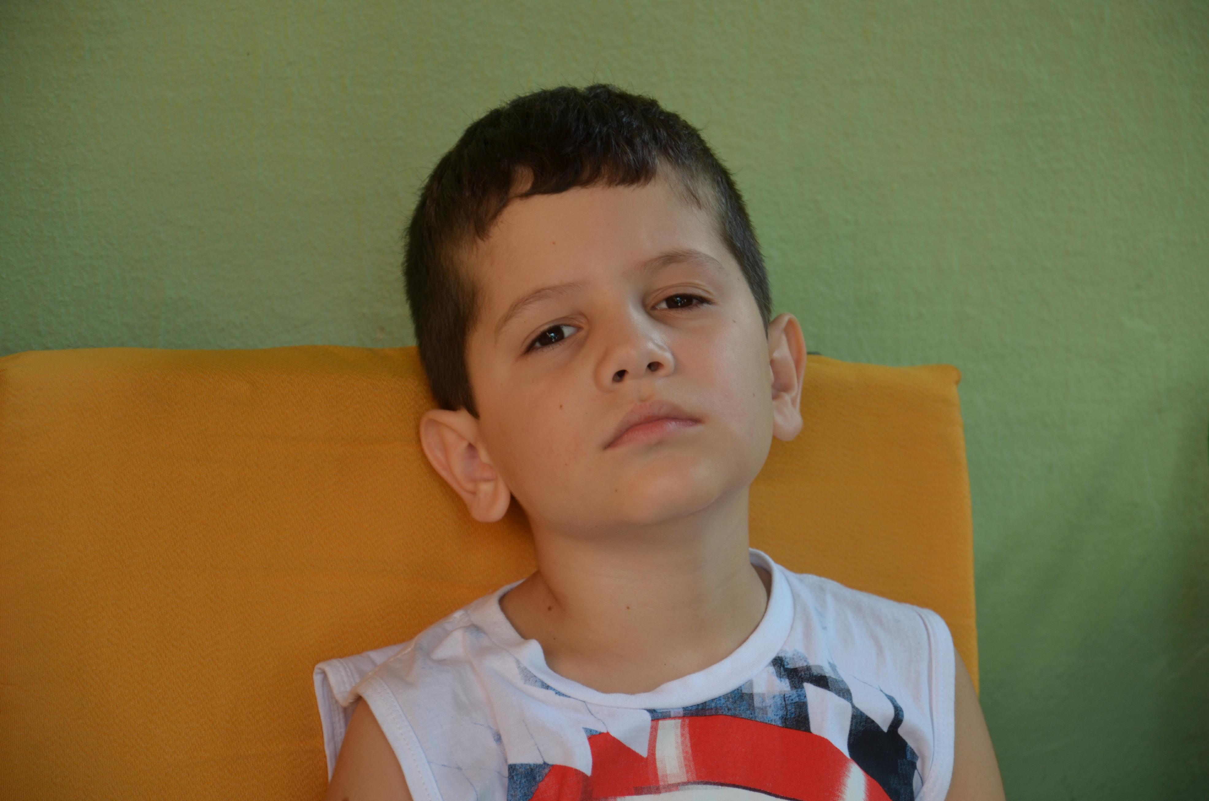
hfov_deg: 13.1
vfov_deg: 8.7
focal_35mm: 158
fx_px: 5278
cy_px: 400
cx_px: 604
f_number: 5.6
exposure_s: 1/100
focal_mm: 105
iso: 400
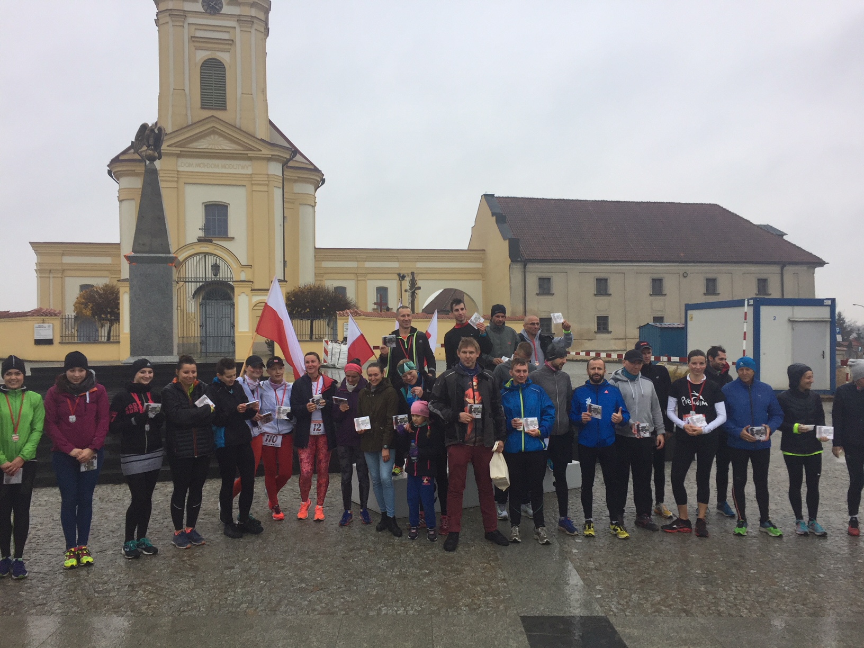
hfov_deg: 61.7
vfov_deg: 48.2
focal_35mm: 29
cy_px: 324
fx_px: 724
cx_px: 432
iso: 50
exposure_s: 1/100
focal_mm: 4.15
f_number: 2.2
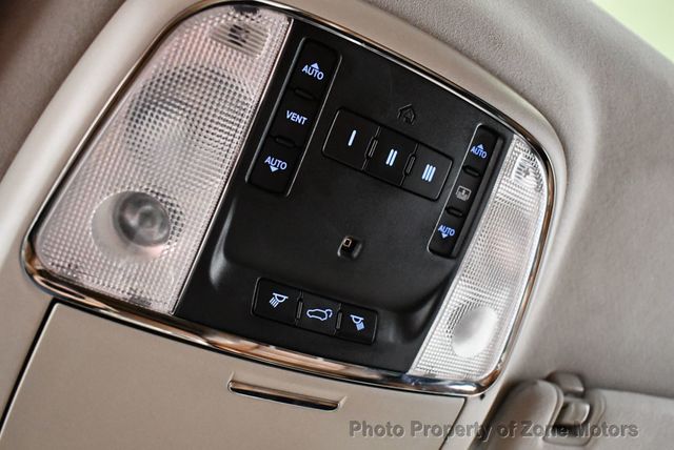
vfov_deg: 36.9
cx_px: 337
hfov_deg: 53.1
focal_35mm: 36
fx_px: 675
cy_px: 225
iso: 5000
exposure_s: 1/60
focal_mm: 18
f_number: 3.5
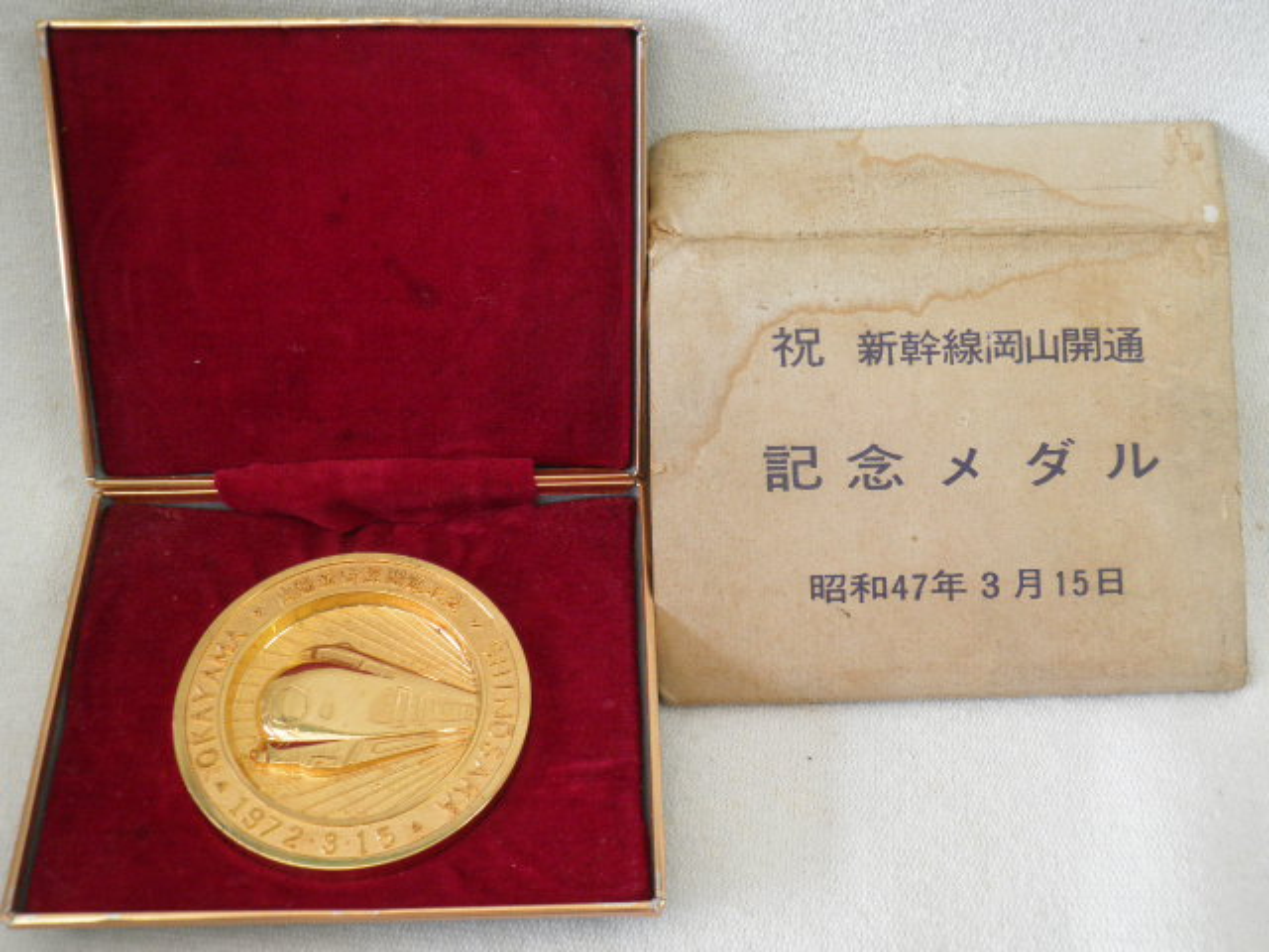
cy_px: 476
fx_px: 1503
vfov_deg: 35.1
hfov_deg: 45.8
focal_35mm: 41
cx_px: 634
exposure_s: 1/25
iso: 200
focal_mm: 7.3
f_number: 3.9
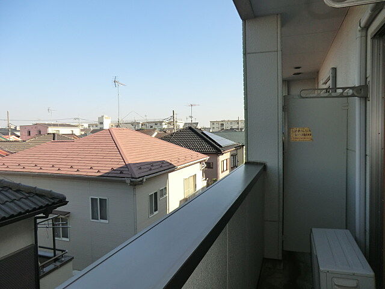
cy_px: 144
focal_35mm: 24
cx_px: 192
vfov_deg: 56.8
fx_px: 267
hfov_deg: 71.6
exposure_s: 1/640
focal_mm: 4.3
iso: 80
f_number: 3.2
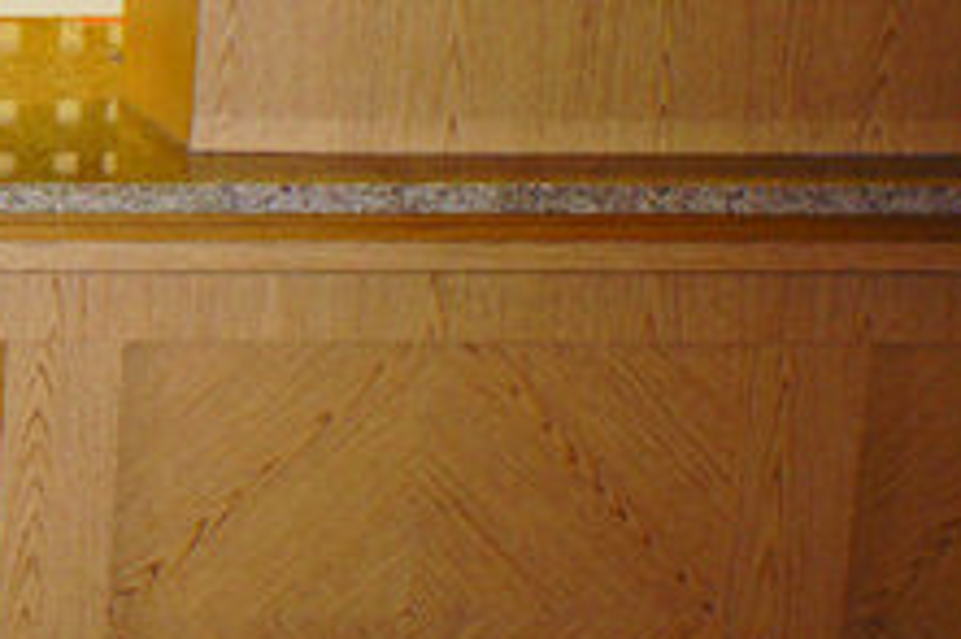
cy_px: 43
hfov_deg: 19.8
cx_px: -544
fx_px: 2321
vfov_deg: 15.5
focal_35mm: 87
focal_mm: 16
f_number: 2.8
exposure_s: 1/60
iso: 400
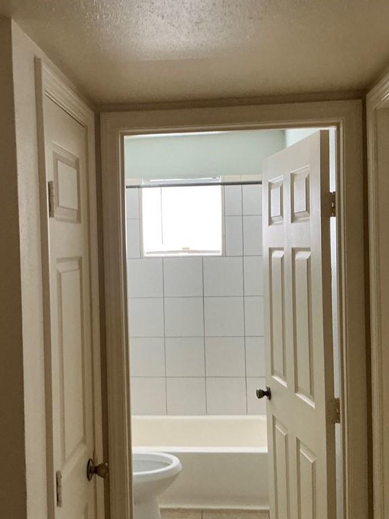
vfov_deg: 49.0
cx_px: 162
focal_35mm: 38
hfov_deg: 37.6
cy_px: 261
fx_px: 570
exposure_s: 1/60
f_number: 1.8
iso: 160
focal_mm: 3
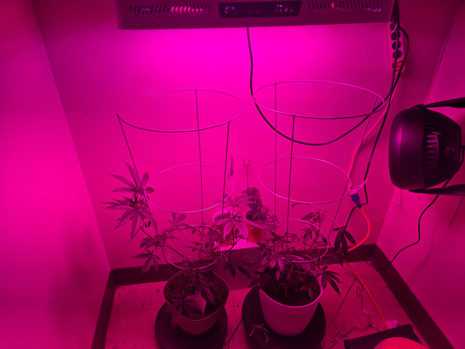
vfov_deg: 58.9
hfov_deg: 73.9
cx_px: 232
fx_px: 309
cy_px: 174
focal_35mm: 23
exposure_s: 1/1199
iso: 25
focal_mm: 5.4
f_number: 1.8
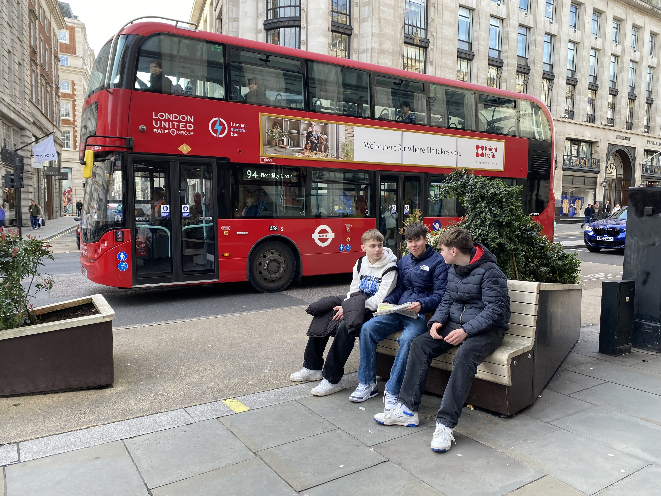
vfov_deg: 53.1
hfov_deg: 67.3
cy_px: 248
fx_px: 496
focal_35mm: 26
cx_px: 330
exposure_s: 1/156
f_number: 1.8
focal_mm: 4.25
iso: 32
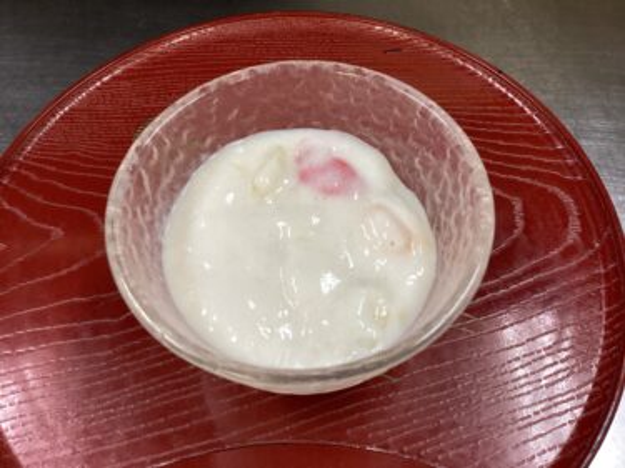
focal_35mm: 31
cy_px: 234
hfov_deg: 58.4
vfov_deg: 45.4
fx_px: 560
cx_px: 312
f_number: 2.4
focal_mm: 3.3
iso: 100
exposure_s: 1/60
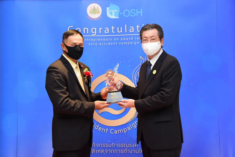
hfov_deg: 38.2
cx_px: 118
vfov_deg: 26.0
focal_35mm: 52
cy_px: 78
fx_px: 339
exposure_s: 1/160
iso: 2500
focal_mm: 52
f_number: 7.1
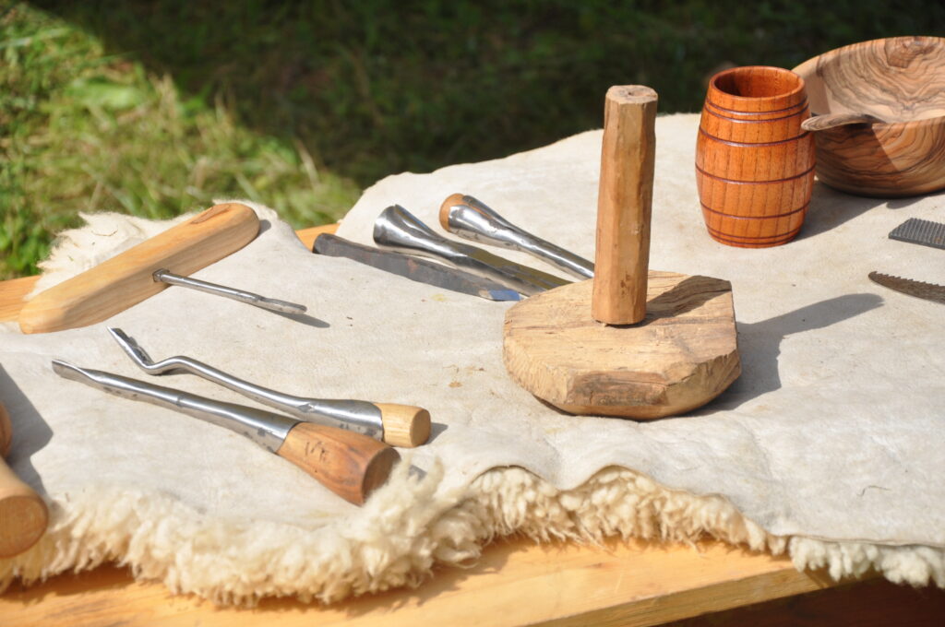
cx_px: 472
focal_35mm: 135
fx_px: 3539
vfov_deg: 10.1
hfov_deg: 15.2
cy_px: 314
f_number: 6.3
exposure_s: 1/640
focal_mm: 90
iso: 320
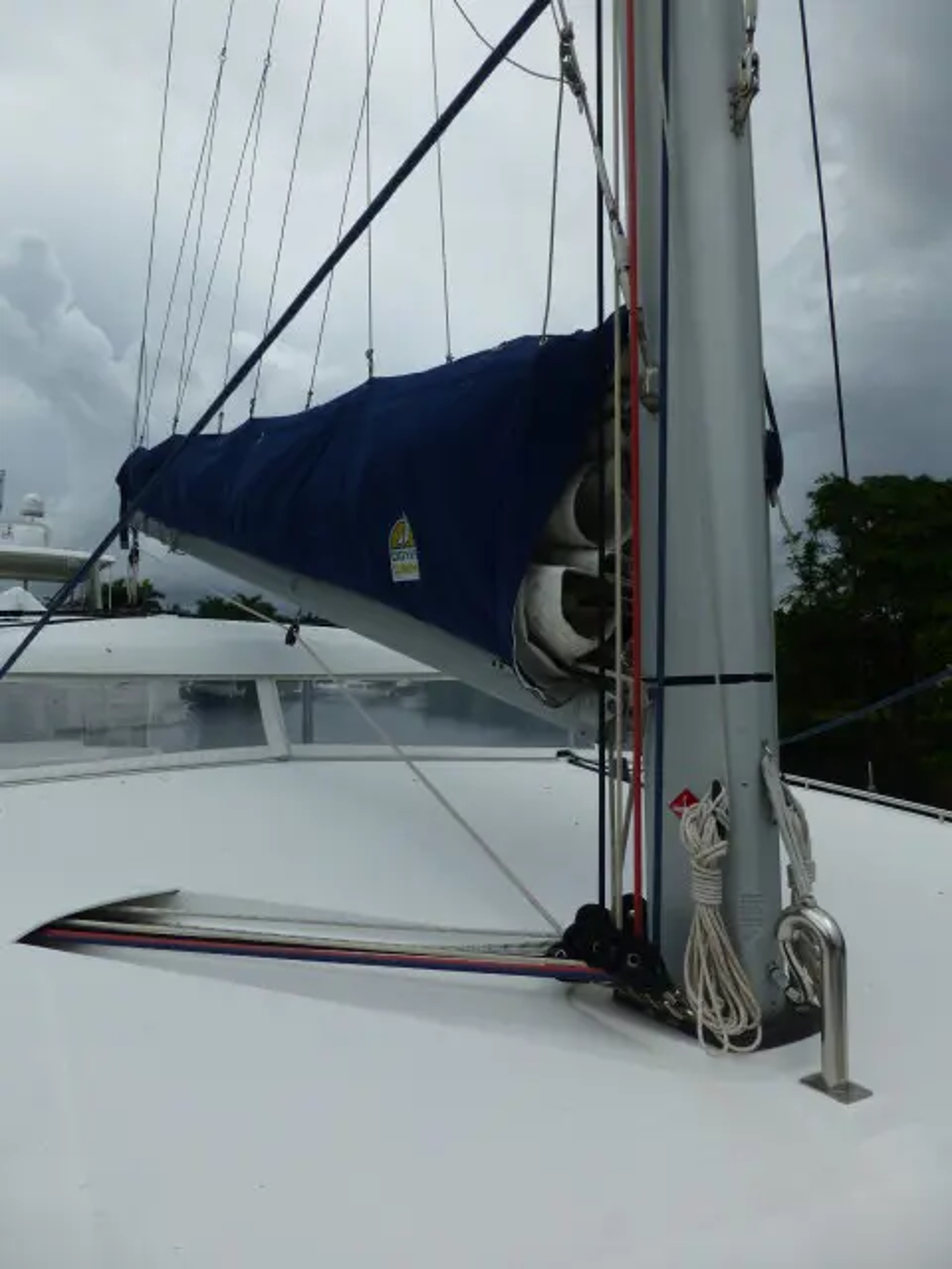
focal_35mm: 24
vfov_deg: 71.6
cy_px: 634
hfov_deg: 56.8
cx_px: 476
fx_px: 880
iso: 100
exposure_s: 1/1000
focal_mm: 4.3
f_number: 4
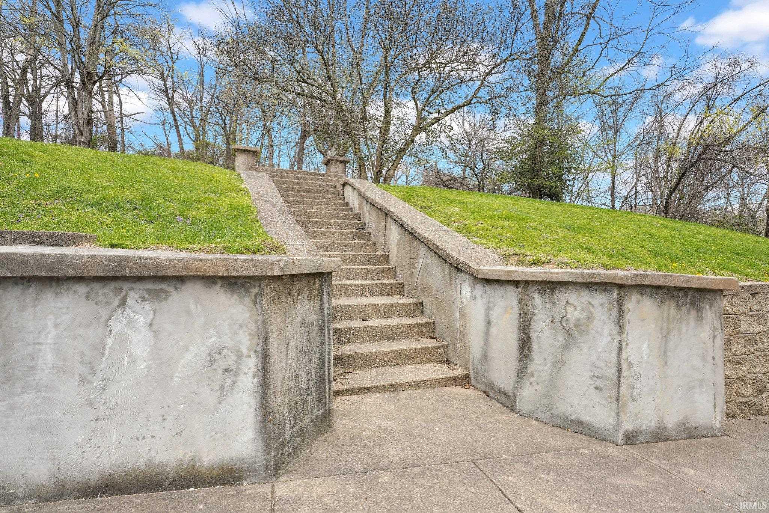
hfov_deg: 92.3
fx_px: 370
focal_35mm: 17
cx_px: 384
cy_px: 256
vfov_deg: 69.5
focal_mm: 17.3
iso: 100
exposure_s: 1/50
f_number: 8
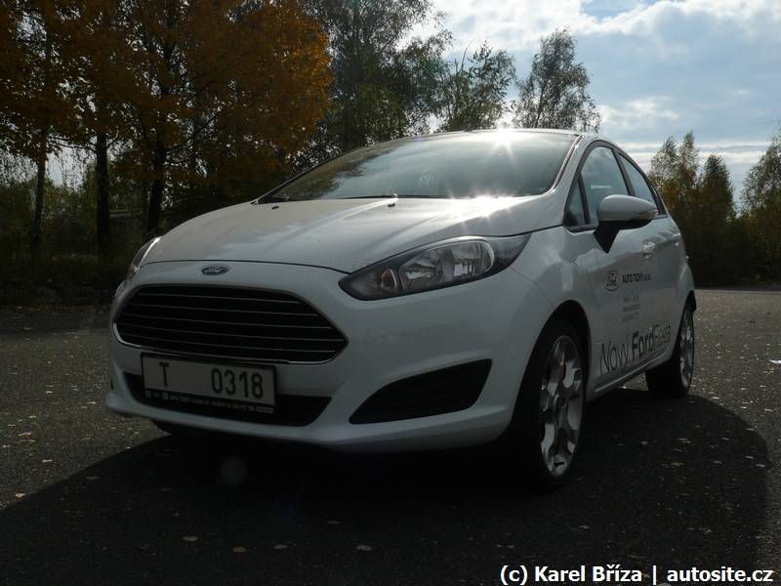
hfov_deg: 51.4
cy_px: 293
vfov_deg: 39.7
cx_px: 390
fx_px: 812
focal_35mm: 36
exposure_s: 1/640
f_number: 8
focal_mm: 6
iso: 100
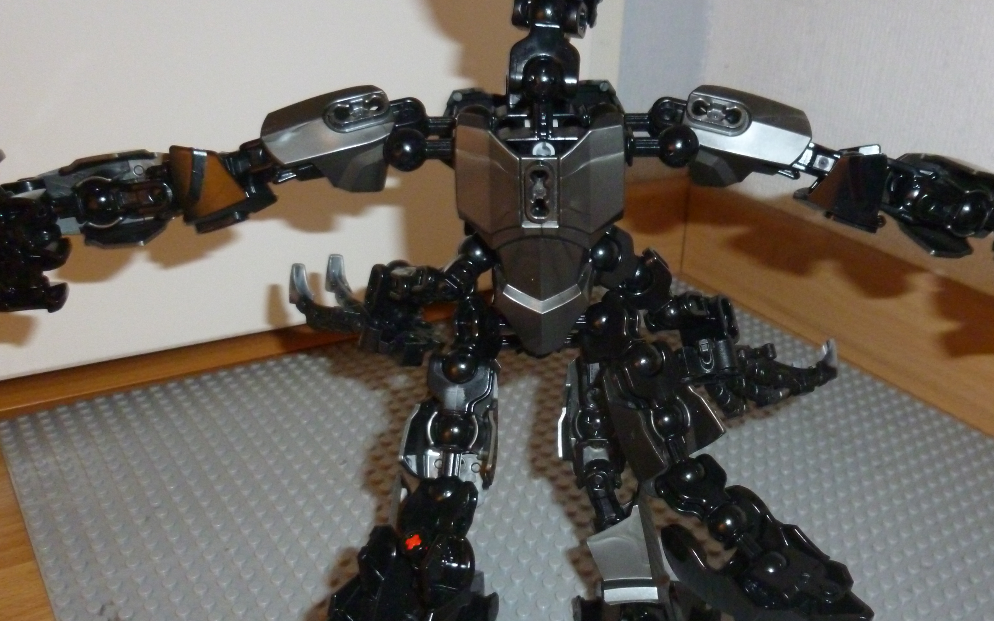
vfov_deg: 37.1
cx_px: 558
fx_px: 921
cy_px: 369
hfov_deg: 56.5
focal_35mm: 34
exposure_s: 1/60
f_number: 3.1
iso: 400
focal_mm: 4.5
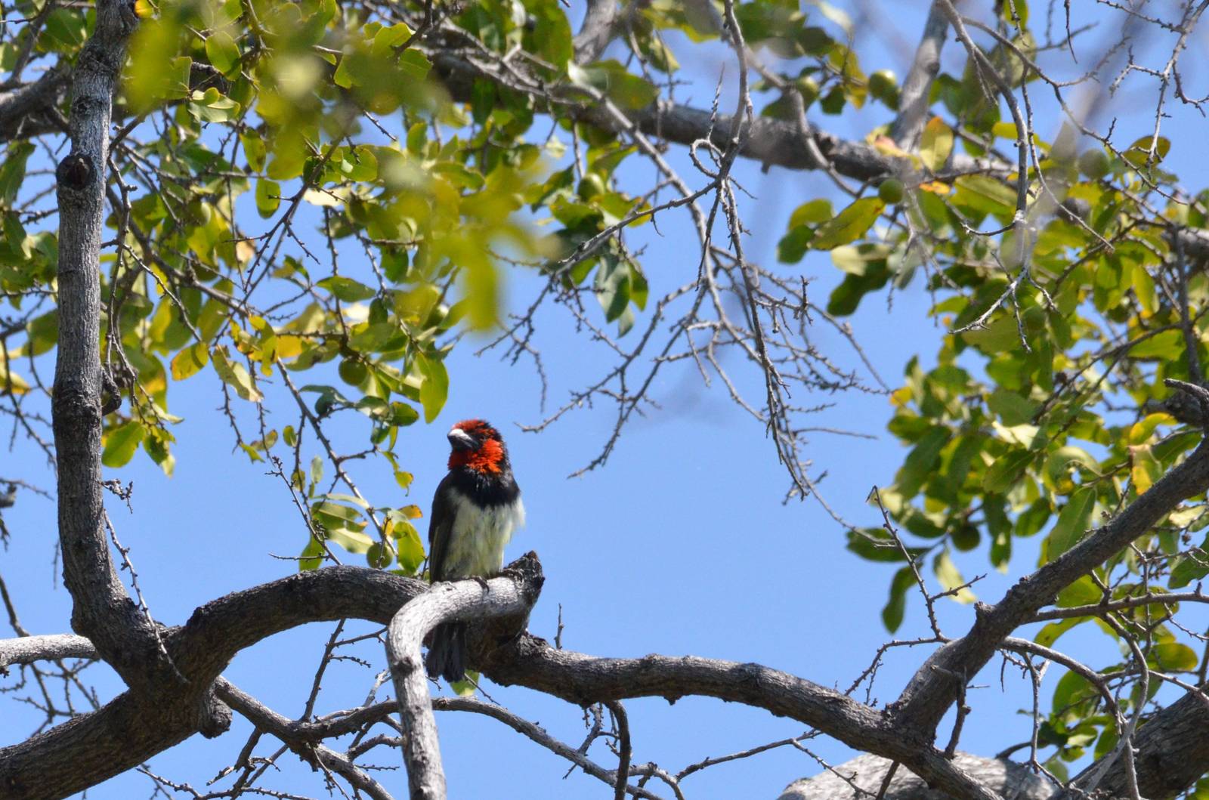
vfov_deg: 1.8
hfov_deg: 2.8
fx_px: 25130
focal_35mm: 750
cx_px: 604
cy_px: 400
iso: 2500
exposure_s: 1/2000
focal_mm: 500
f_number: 11
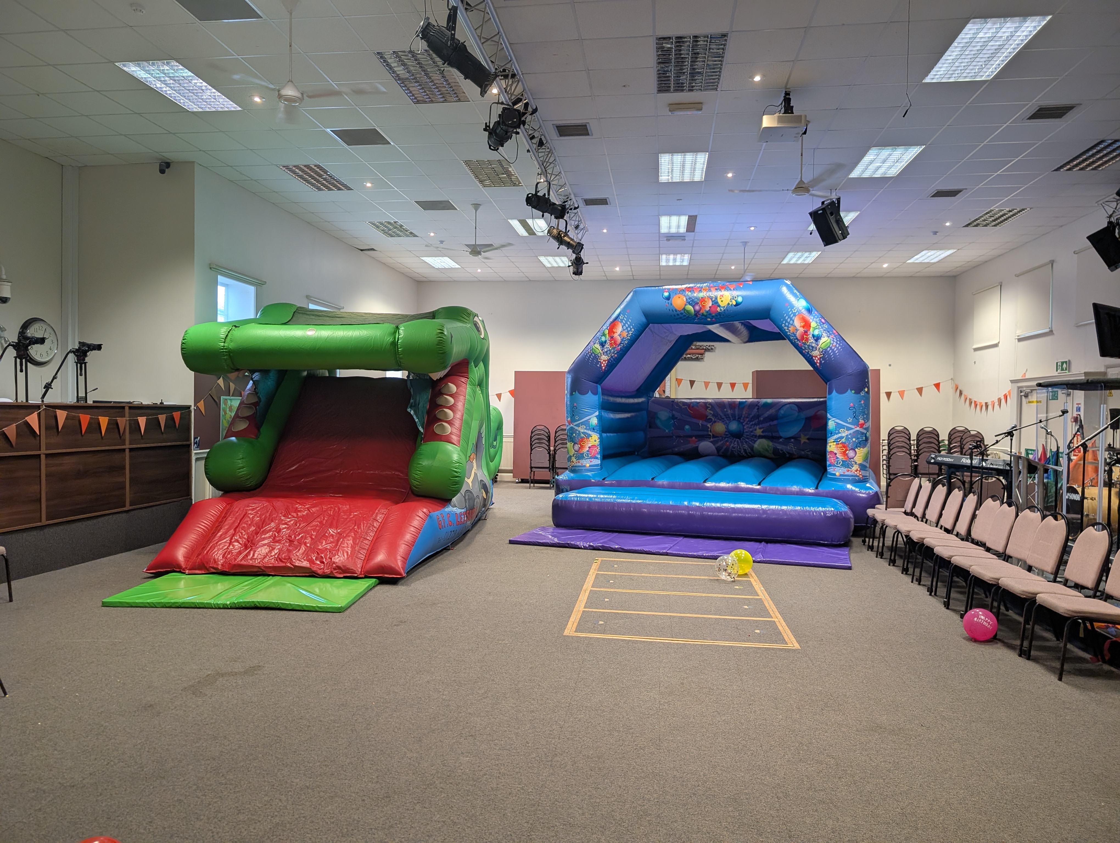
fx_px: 778
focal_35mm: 24
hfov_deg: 71.5
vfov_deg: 56.9
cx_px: 560
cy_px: 422
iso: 82
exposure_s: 1/33.3
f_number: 1.68
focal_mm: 6.9
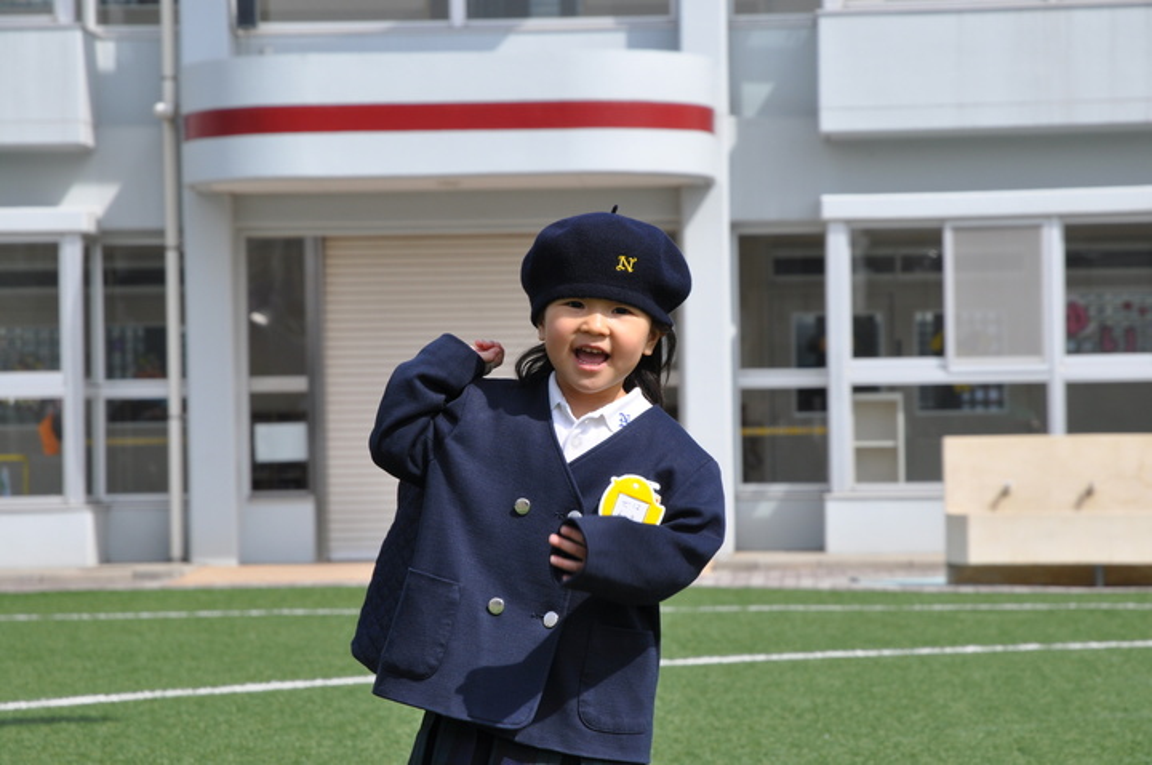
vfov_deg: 10.7
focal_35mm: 128
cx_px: 576
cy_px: 382
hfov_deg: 16.1
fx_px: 4074
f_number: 9
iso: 200
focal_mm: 85
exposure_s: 1/320
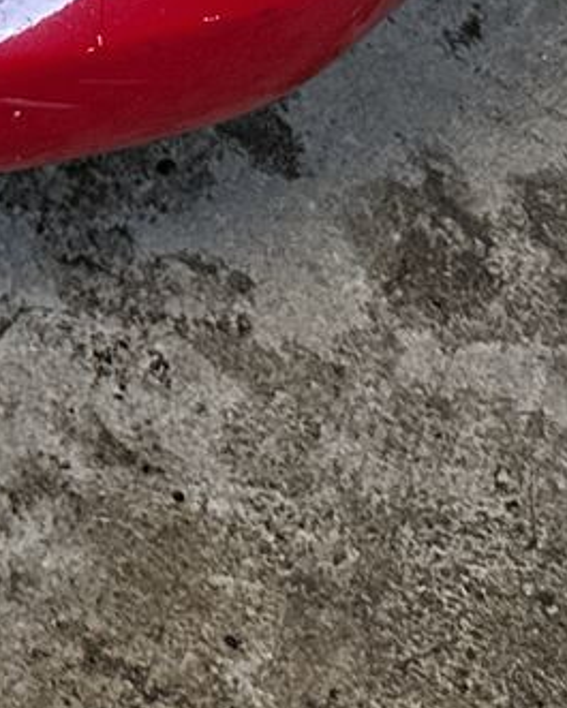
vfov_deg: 11.6
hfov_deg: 10.5
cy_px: -813
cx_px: -126
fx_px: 3040
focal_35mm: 145
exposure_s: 1/50
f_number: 1.78
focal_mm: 6.86
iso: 250
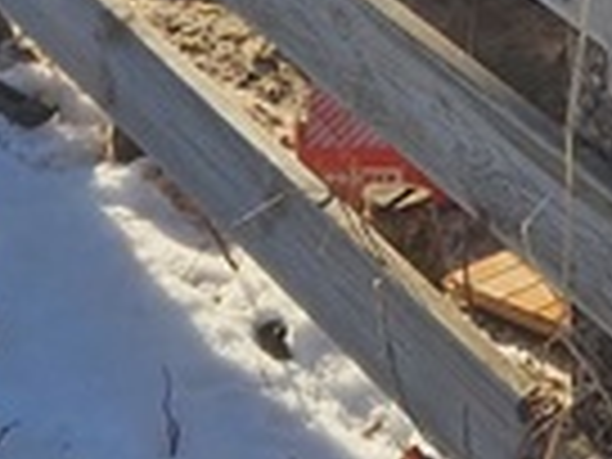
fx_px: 3059
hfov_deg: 11.3
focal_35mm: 173
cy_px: -972
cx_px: 590
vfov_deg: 7.4
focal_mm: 5.4
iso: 50
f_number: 1.8
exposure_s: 1/1336
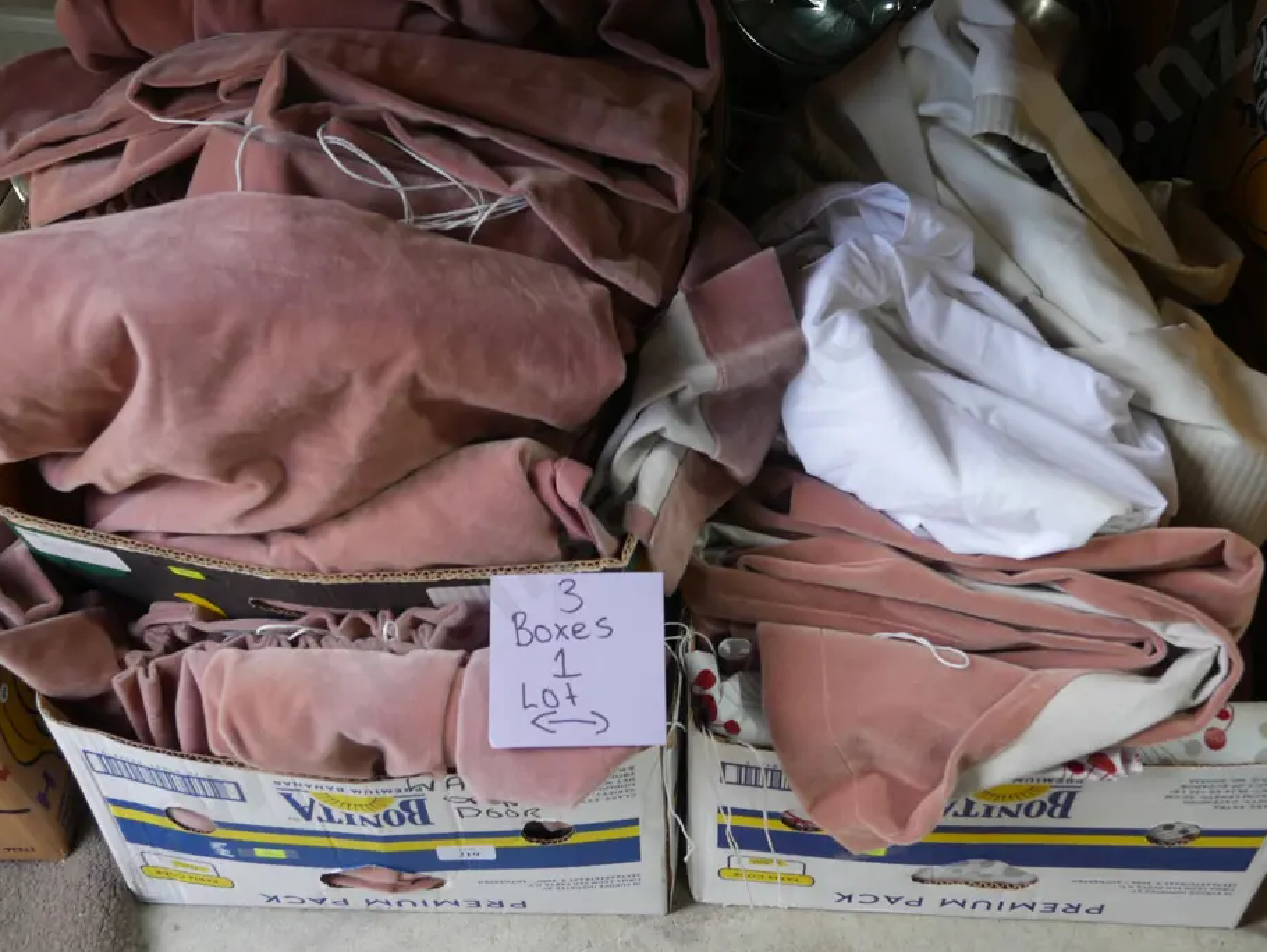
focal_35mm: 45
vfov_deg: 32.2
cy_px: 453
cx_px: 677
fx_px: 1648
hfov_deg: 42.0
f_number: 4.5
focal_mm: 20
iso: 200
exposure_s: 1/80
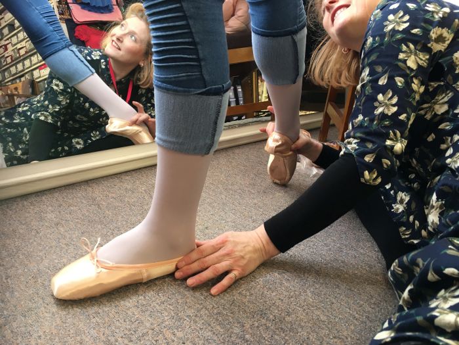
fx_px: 385
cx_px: 230
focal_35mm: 29
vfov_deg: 48.2
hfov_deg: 61.7
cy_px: 172
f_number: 2.2
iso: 64
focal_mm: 4.15
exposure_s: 1/33
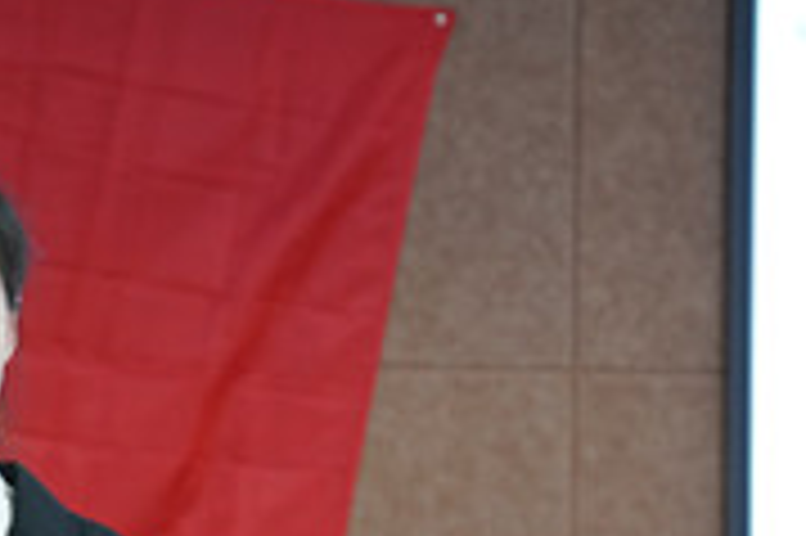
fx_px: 4362
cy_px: 511
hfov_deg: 10.4
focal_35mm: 195
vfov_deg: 7.0
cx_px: -79
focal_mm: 70
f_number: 2.8
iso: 2000
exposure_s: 1/80
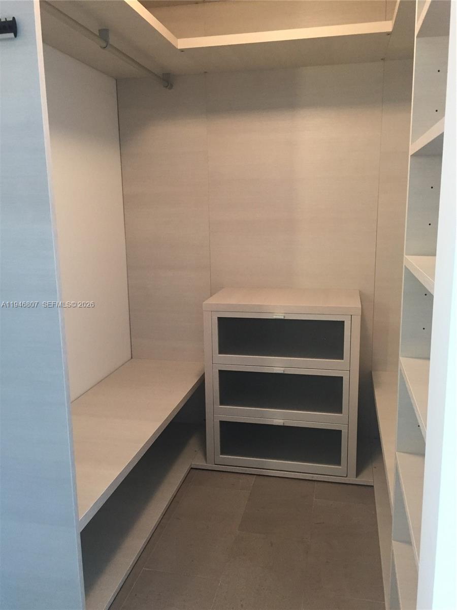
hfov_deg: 48.2
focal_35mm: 29
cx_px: 228
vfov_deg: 61.7
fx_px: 510
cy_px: 305
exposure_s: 1/30
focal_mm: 4.15
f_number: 2.2
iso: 200
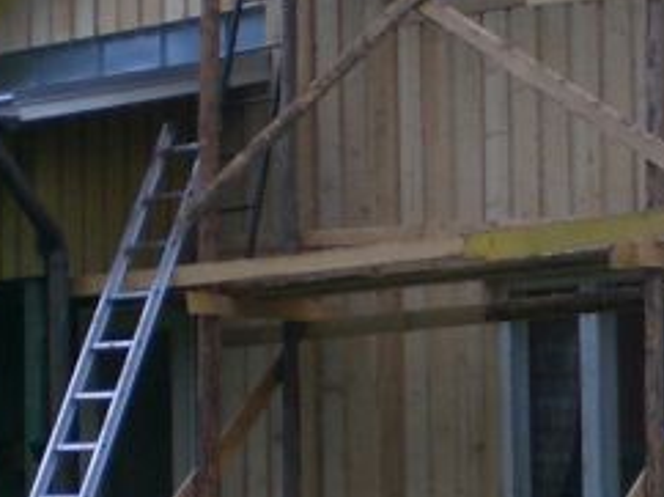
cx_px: 837
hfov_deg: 12.0
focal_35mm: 161
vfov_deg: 9.2
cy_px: 277
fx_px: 3085
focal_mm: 6.3
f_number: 3.1
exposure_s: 1/100
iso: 100
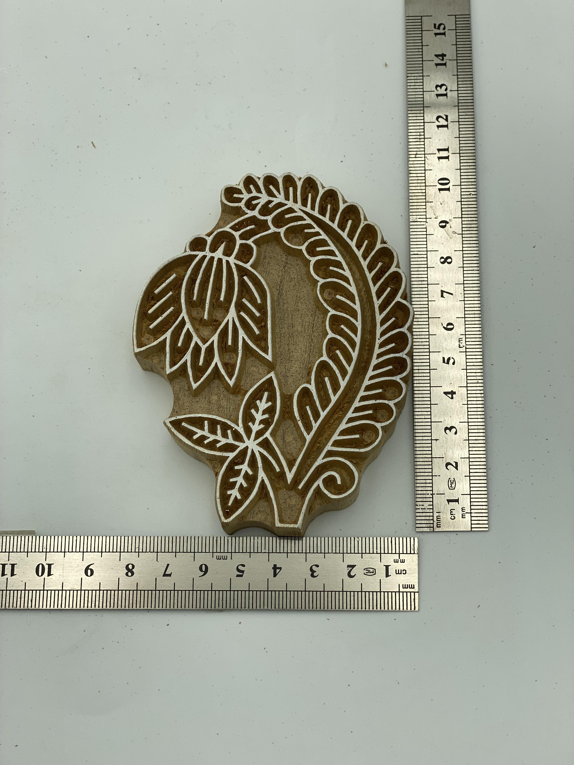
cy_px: 382
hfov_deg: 28.0
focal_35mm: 52
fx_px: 1150
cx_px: 287
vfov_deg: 36.8
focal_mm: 6
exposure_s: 1/761
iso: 20
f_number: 2
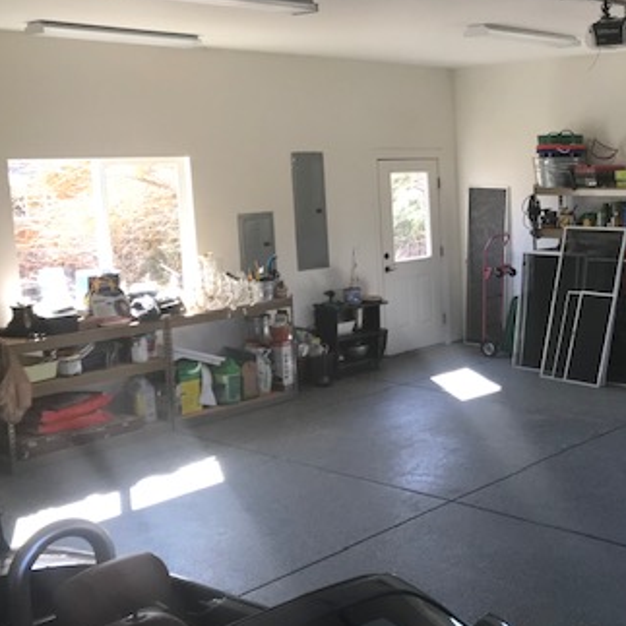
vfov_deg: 34.7
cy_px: 312
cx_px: 554
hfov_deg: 33.0
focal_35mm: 49
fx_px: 1003
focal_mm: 3.99
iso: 40
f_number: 1.8
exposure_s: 1/120
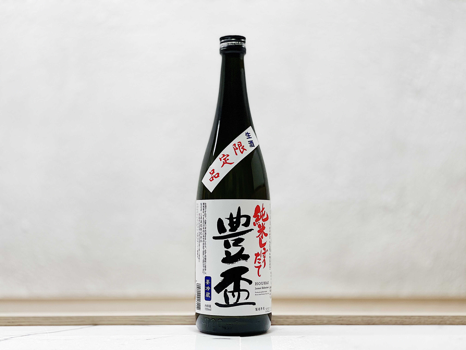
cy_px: 175
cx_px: 233
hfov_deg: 36.8
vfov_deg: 28.0
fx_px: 700
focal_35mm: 52
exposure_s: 1/100
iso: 64
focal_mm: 6
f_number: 2
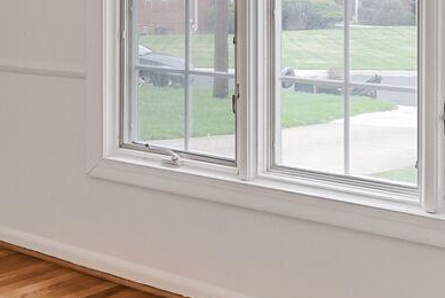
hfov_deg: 26.6
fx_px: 878
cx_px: -22
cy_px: 2
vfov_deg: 18.7
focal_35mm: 71
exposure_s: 1/8
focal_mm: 16
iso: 500
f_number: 8
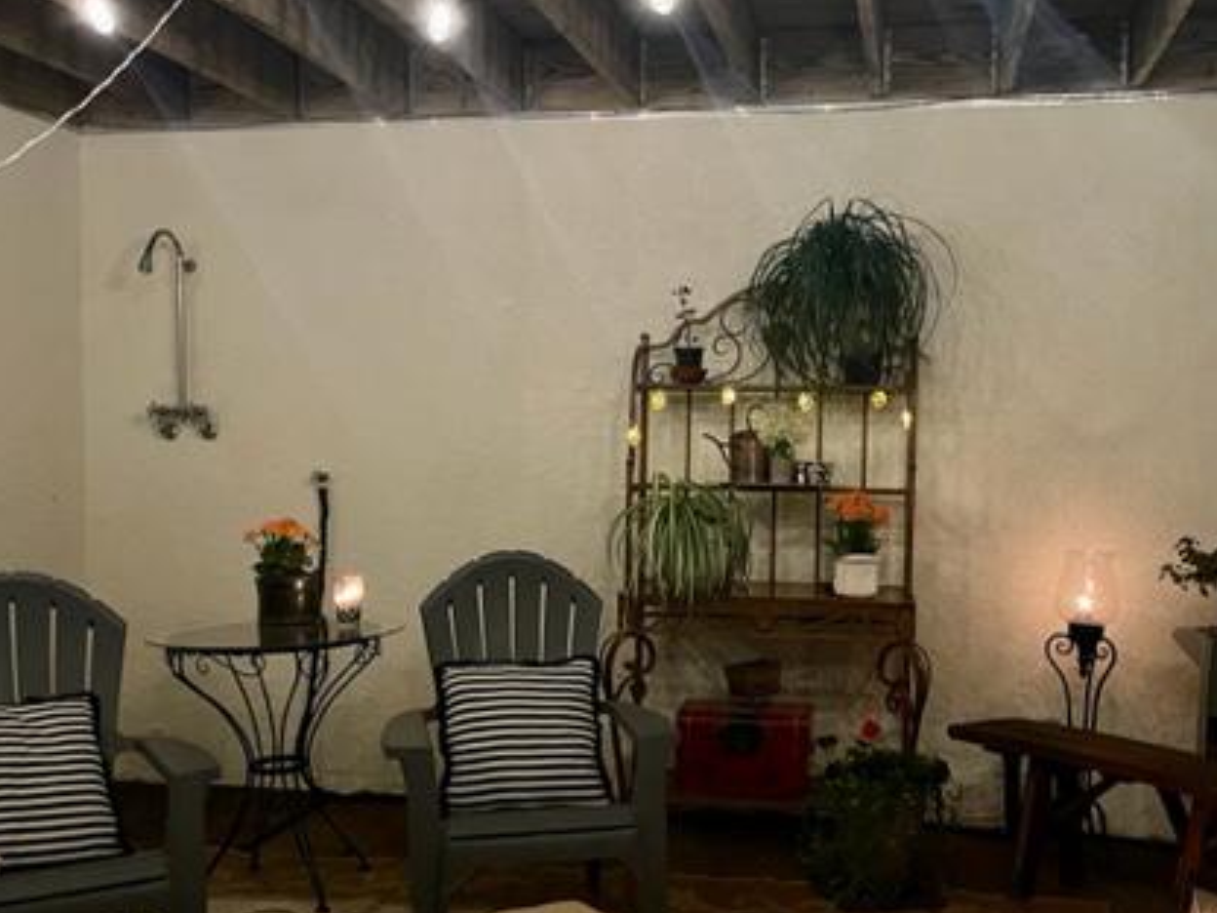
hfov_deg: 46.7
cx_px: 685
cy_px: 506
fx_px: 1406
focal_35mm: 40
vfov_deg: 35.9
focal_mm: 4.2
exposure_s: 1/30
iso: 1000
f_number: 1.6
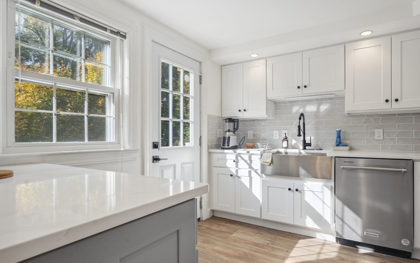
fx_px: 217
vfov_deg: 62.2
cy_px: 139
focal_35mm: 19
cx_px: 237
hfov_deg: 87.6
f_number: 8
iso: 125
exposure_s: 1/10
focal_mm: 16
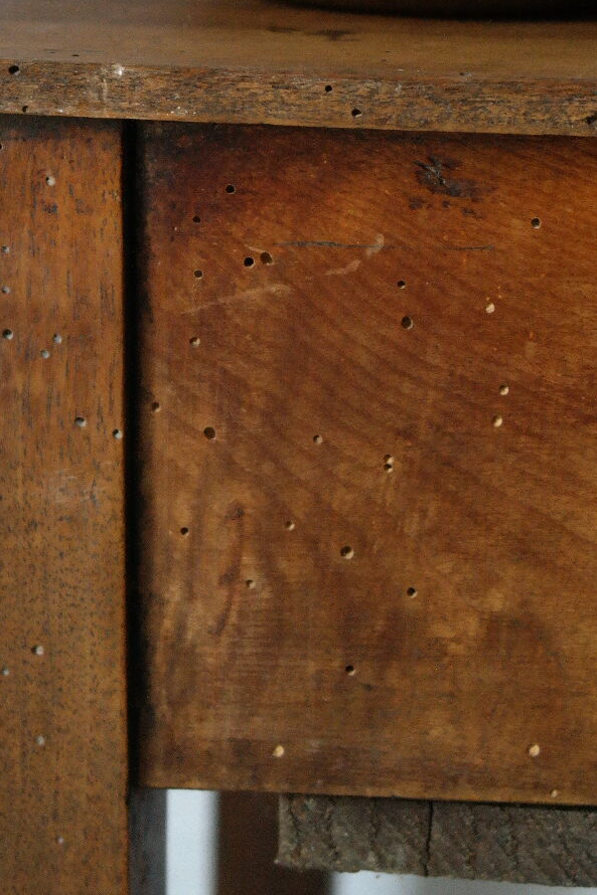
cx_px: 321
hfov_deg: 10.2
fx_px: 3334
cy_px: 34
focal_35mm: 134
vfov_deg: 15.1
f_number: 5.6
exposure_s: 1/30
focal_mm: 45
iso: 1600
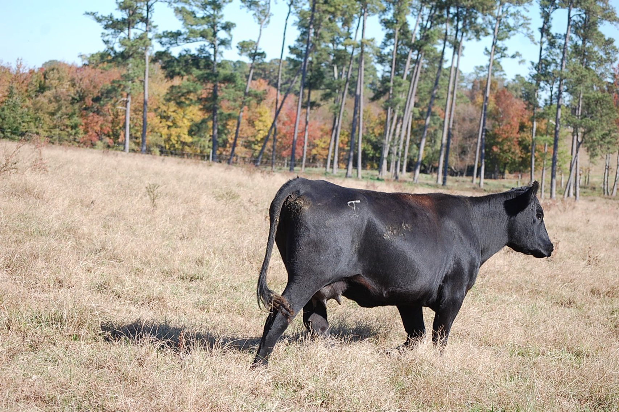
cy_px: 206
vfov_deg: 13.4
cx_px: 310
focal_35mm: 102
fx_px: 1752
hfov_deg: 20.0
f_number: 5.6
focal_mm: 68
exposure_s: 1/500
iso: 250
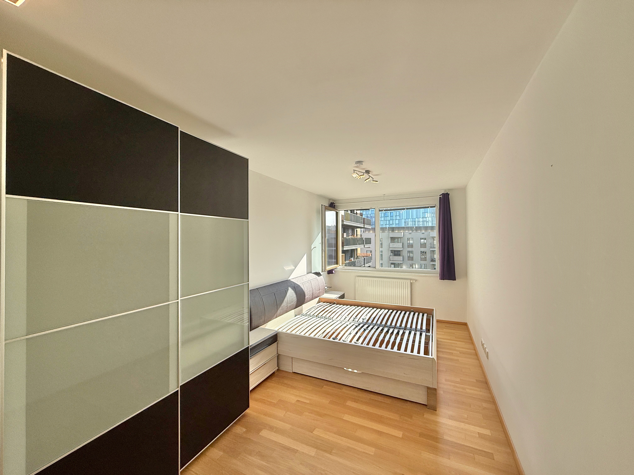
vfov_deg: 85.7
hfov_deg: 102.1
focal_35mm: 14
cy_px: 238
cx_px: 317
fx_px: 256
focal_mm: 2.22
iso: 64
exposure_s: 1/770
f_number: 2.2
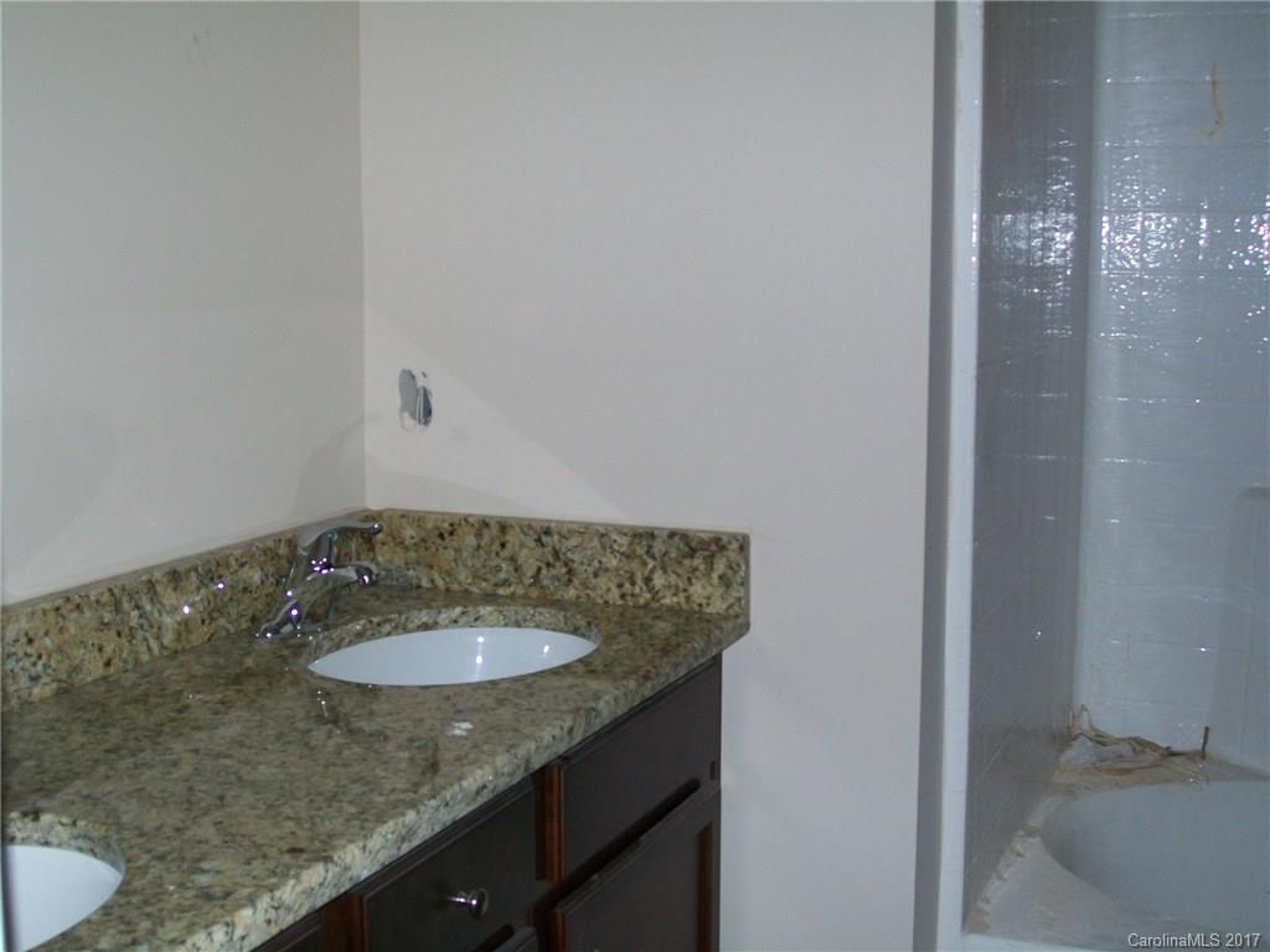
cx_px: 635
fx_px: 1651
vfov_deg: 32.2
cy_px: 476
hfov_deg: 42.1
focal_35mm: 45
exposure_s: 1/80
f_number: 3
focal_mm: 7.6
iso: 64
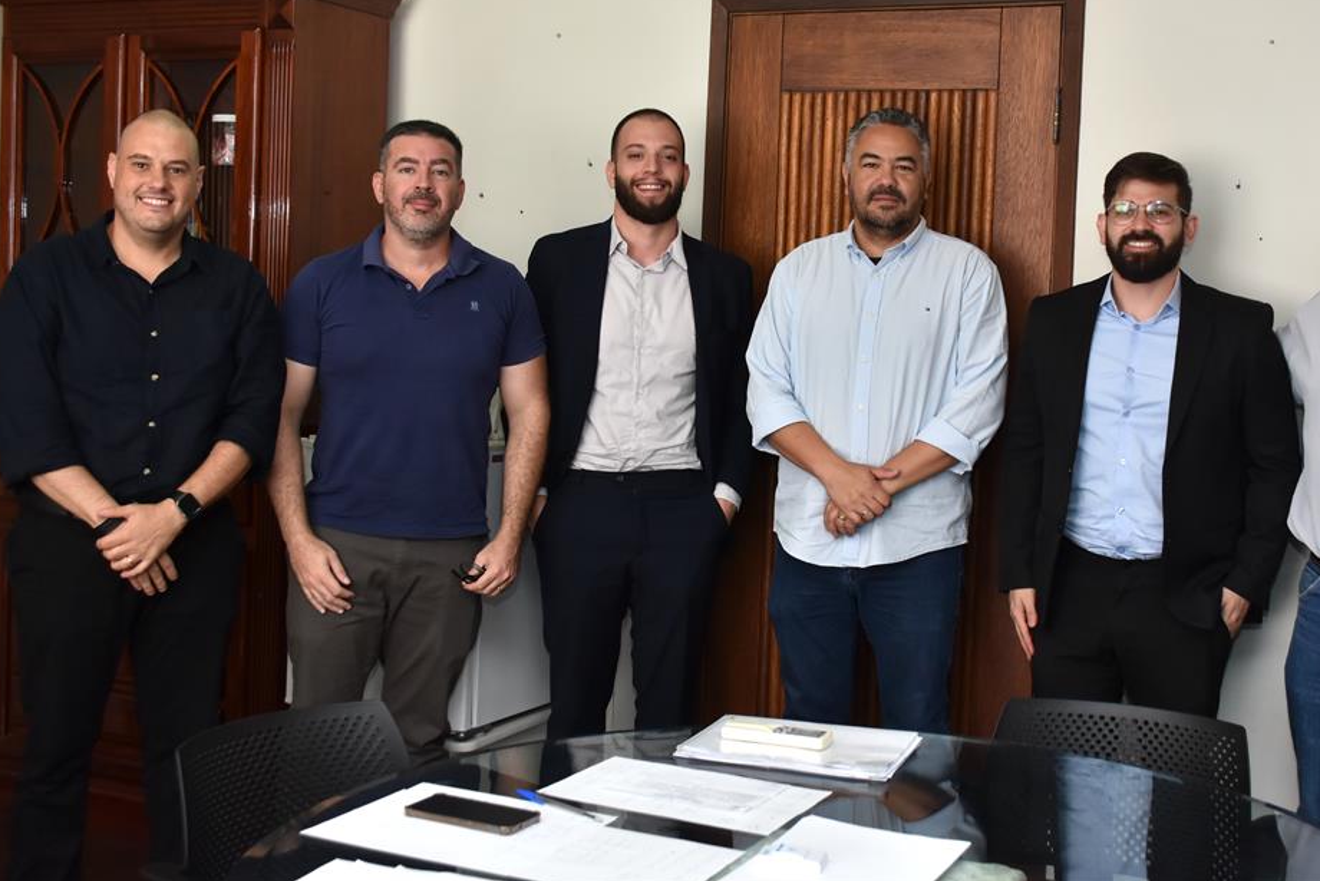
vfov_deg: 29.8
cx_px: 779
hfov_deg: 43.4
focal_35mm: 45
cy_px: 334
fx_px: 1650
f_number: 5.6
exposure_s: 1/100
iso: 640
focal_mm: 24
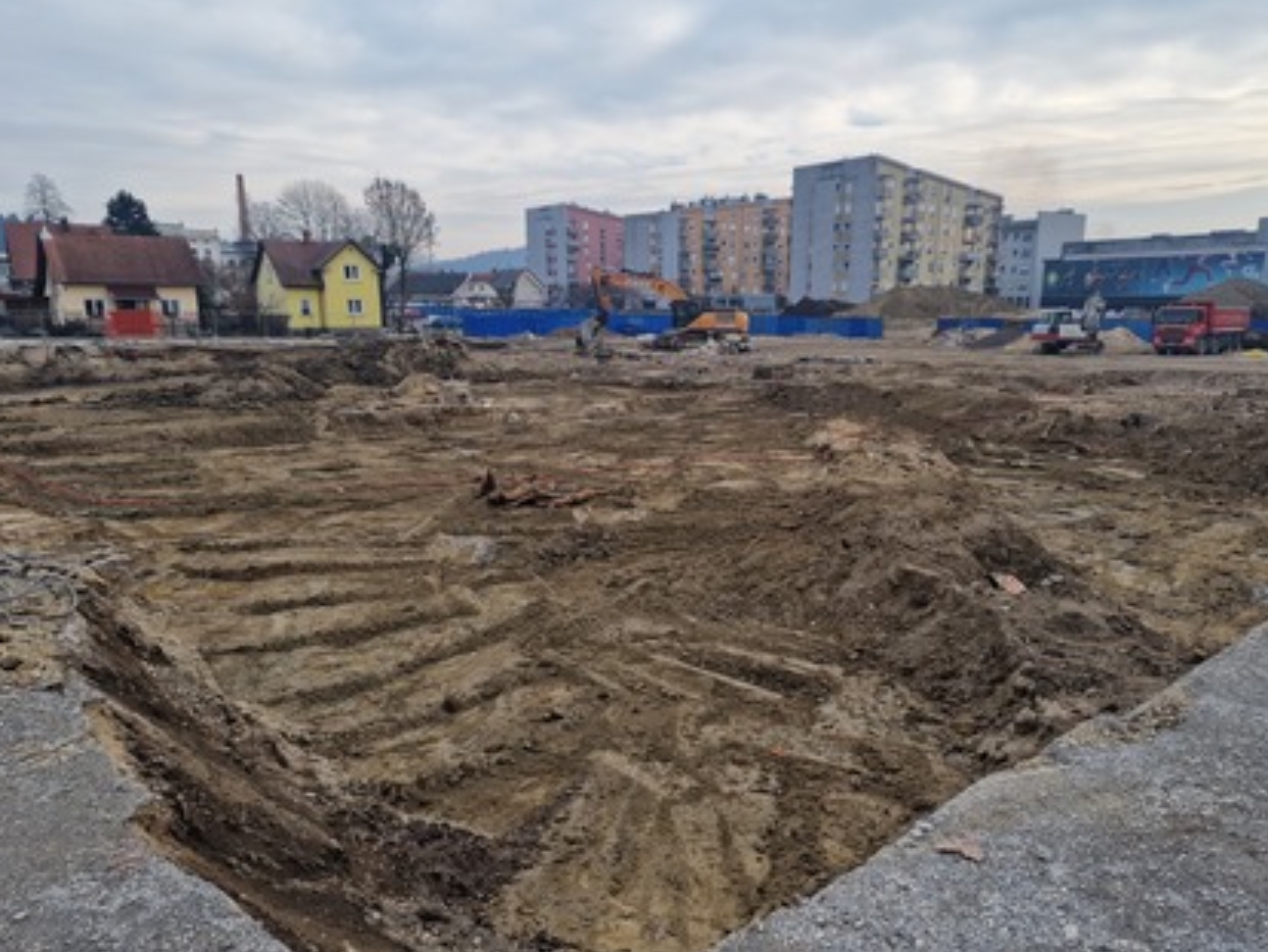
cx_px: 640
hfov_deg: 69.4
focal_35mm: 25
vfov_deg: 54.9
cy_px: 490
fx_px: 916
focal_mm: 6.4
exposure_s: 1/320
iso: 50
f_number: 1.8
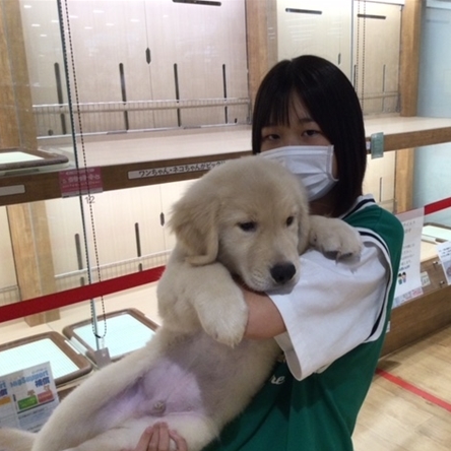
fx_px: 545
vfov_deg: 44.9
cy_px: 228
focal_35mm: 37
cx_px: 299
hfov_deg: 44.3
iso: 40
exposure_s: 1/30
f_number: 2.4
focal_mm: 3.3
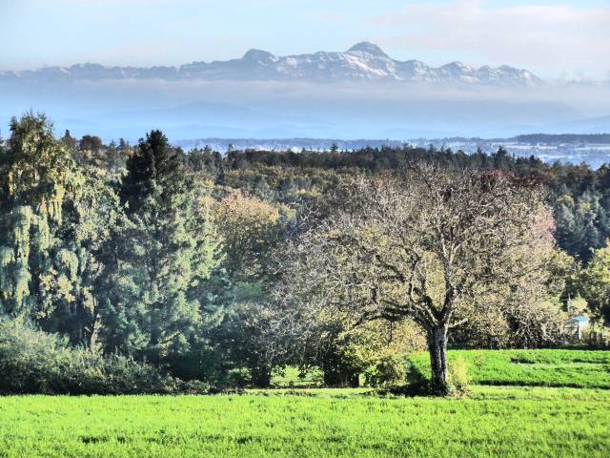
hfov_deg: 9.9
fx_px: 3524
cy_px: 229
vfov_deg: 7.4
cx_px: 305
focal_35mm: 200
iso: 125
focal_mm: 42.8
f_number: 5.9
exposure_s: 1/125
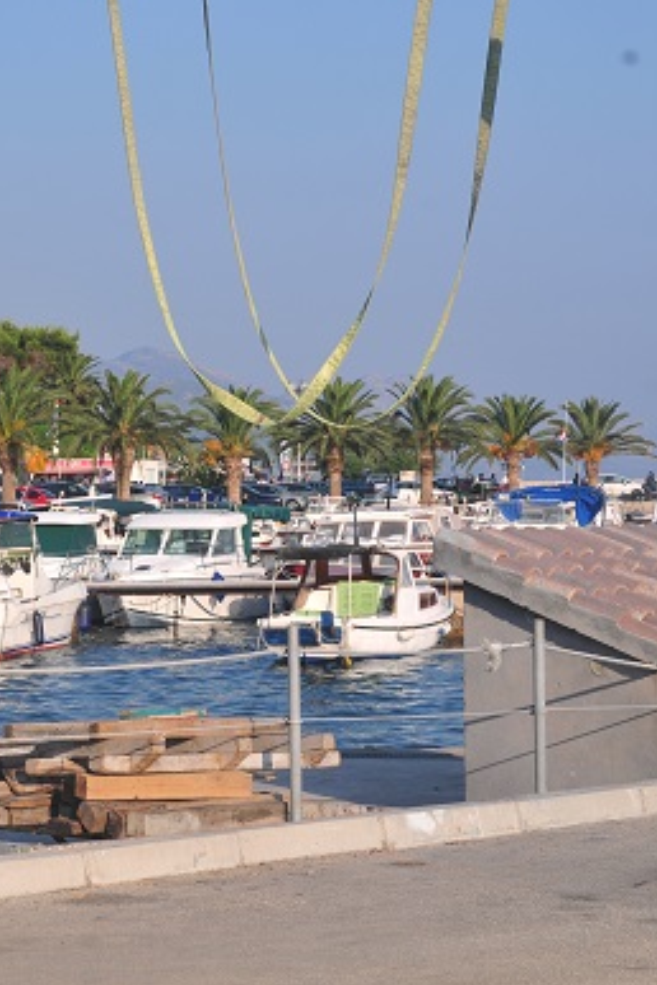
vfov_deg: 17.6
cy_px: 494
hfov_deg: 11.7
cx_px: 61
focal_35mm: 116
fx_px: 3175
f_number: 14
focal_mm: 50
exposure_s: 1/200
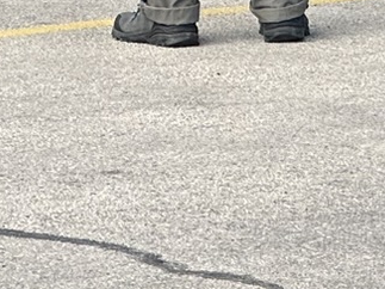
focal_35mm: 488
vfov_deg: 3.0
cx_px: 431
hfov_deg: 4.1
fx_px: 5426
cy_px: -468
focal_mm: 9
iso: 32
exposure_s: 1/158
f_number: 2.8
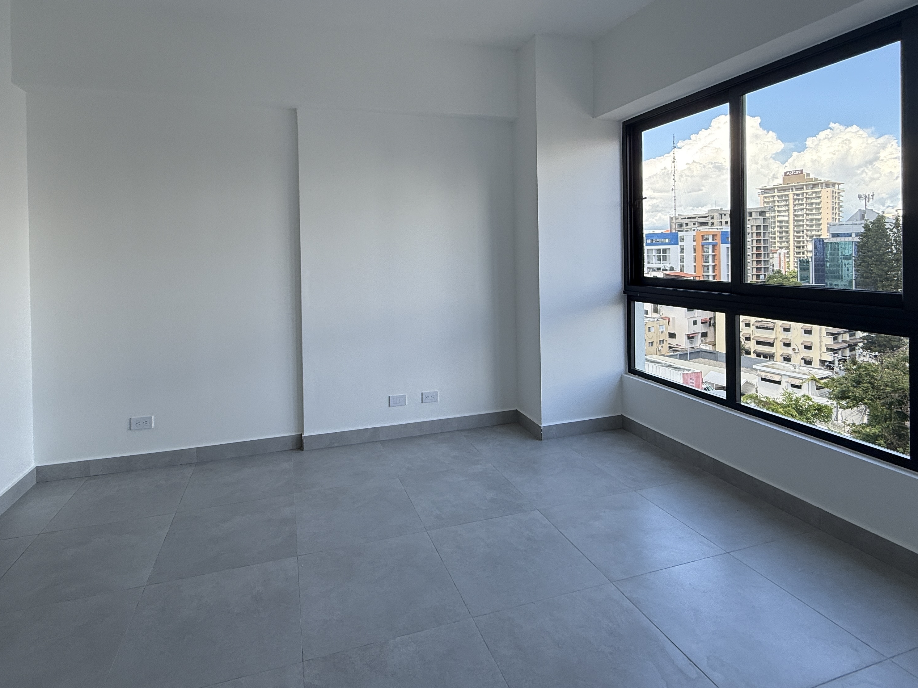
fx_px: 504
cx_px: 439
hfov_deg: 84.6
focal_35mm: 19
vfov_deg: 67.6
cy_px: 257
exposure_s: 1/286
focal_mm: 2.22
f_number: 2.2
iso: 64
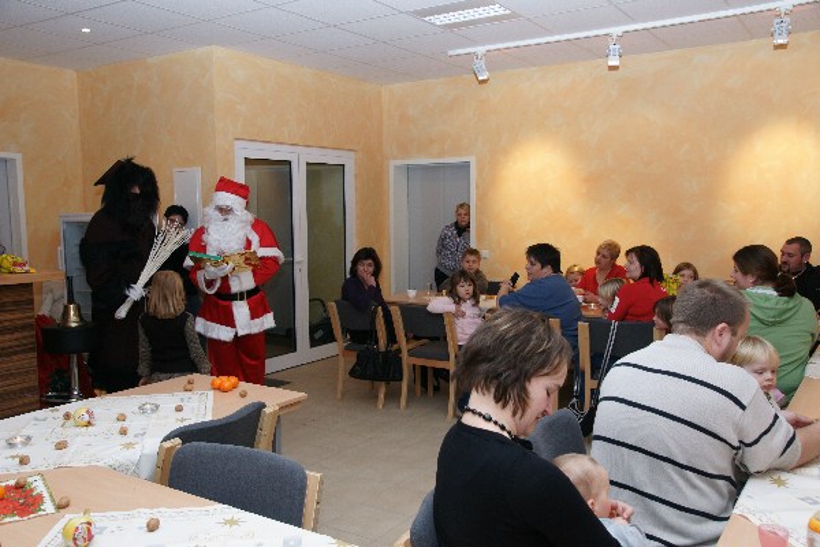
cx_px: 410
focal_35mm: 30
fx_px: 683
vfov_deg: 43.6
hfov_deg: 61.9
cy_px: 274
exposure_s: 1/60
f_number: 5.6
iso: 800
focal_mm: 20
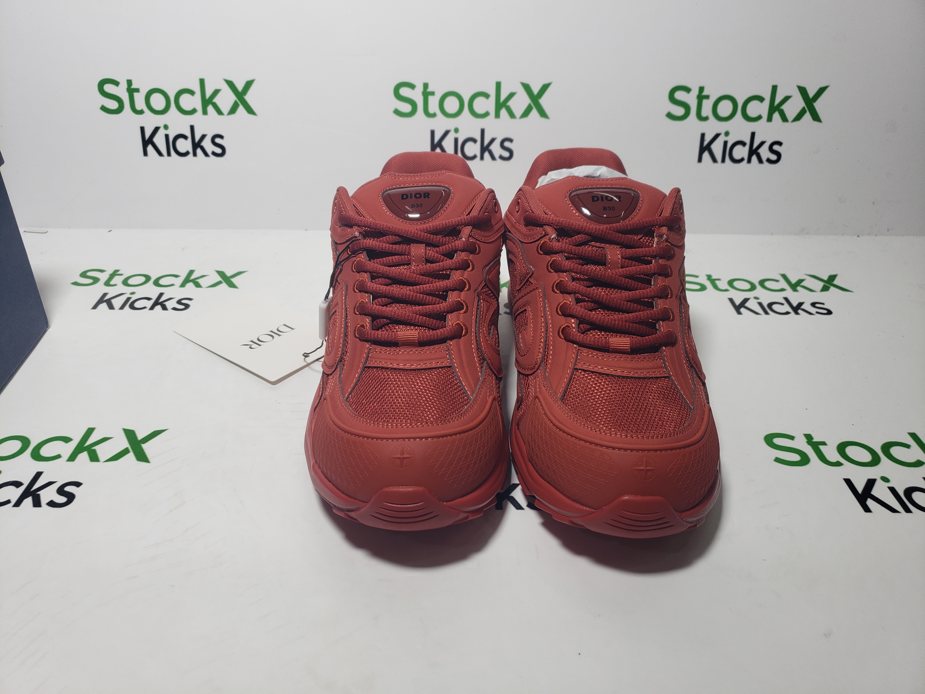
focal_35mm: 26
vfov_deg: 53.1
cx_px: 462
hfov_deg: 67.3
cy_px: 347
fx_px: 695
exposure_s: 1/423
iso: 50
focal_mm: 4.3
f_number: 1.5
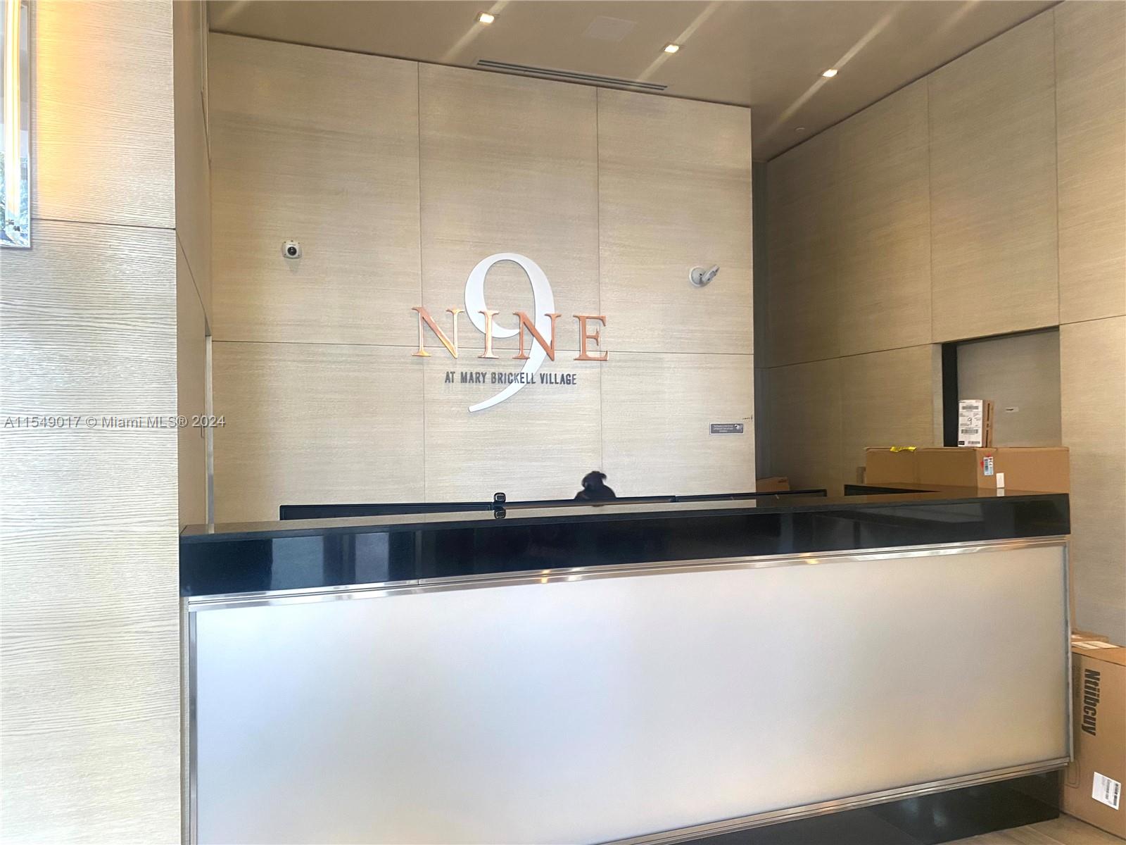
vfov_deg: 53.1
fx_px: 846
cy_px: 422
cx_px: 563
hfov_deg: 67.3
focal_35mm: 26
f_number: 1.8
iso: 100
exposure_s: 1/60
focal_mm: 4.25
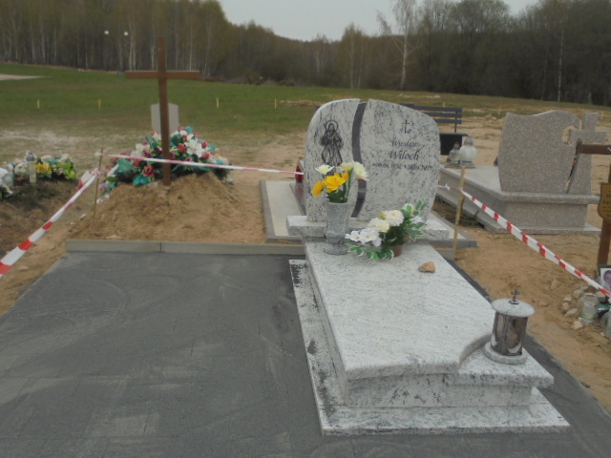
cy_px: 229
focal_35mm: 34
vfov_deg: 41.8
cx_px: 306
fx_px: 600
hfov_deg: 54.0
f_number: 4
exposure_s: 1/640
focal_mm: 6.1
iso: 100
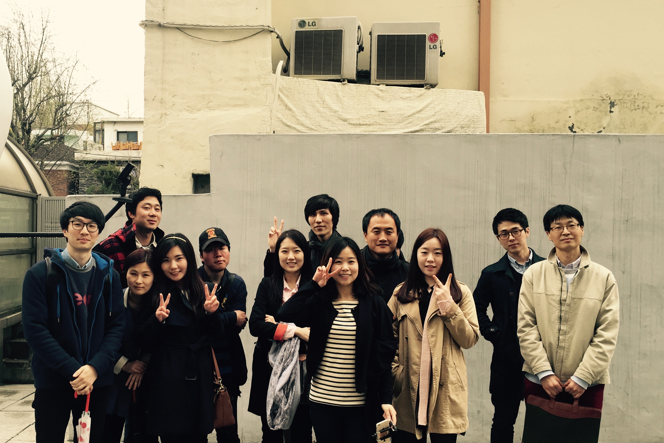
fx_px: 682
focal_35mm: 37
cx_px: 265
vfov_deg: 35.9
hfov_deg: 51.5
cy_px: 241
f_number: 2.2
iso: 40
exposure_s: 1/120
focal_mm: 4.15
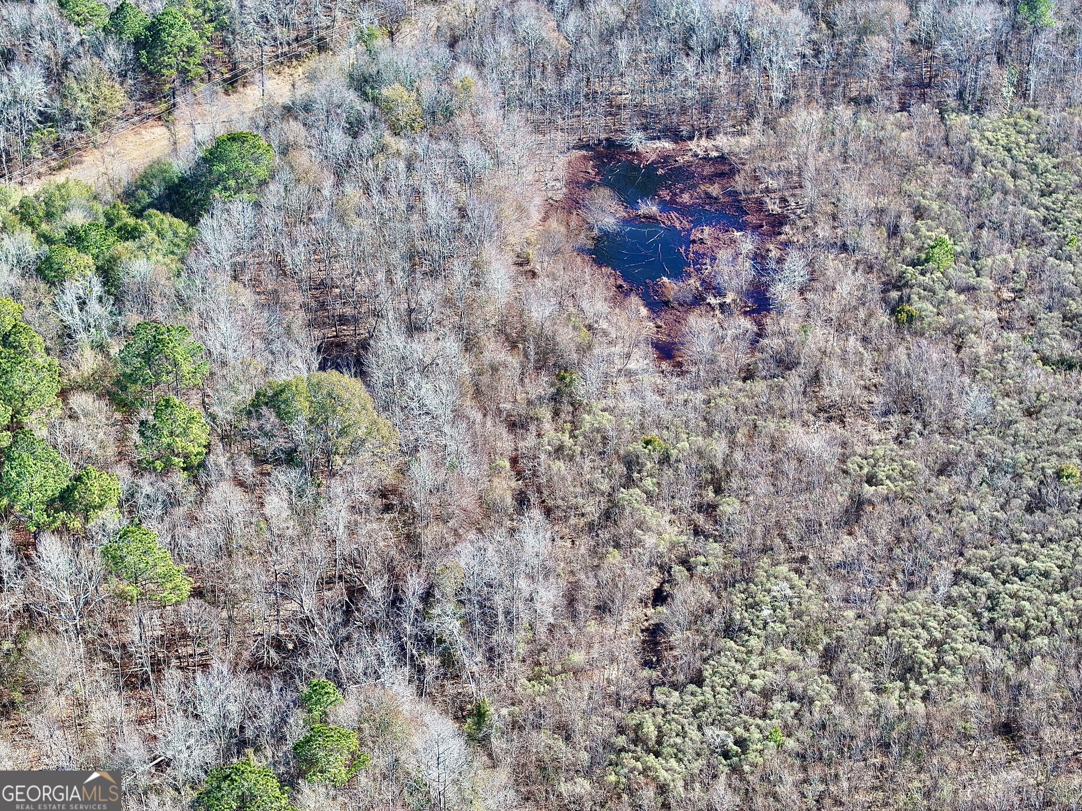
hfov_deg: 27.8
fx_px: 2188
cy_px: 406
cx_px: 541
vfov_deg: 21.0
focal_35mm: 70
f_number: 2.8
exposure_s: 1/400
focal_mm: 19.35
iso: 100
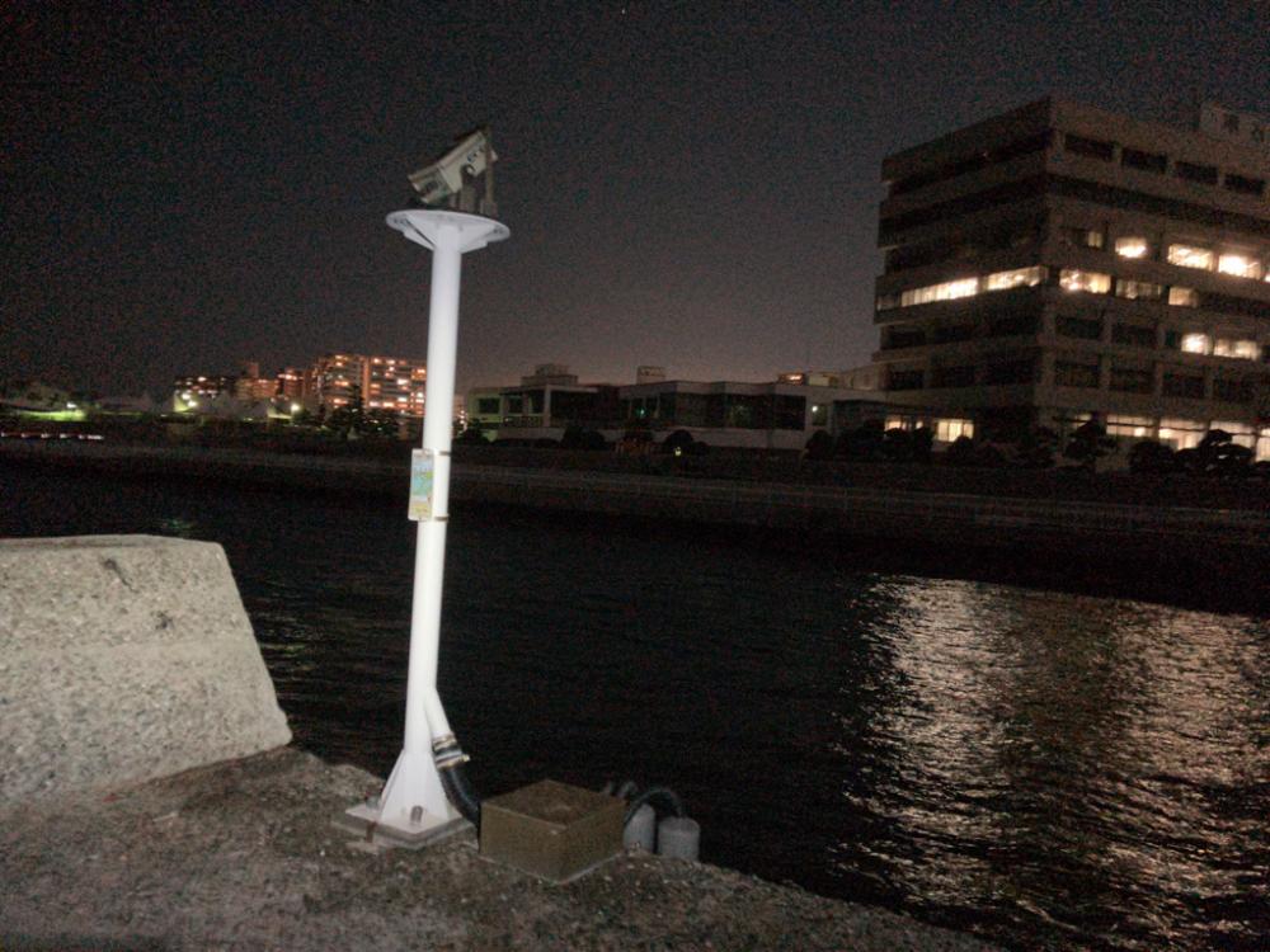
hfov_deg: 63.4
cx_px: 635
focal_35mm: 28
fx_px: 1027
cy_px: 476
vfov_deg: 49.7
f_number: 1.8
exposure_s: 1/4
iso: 1250
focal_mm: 3.99
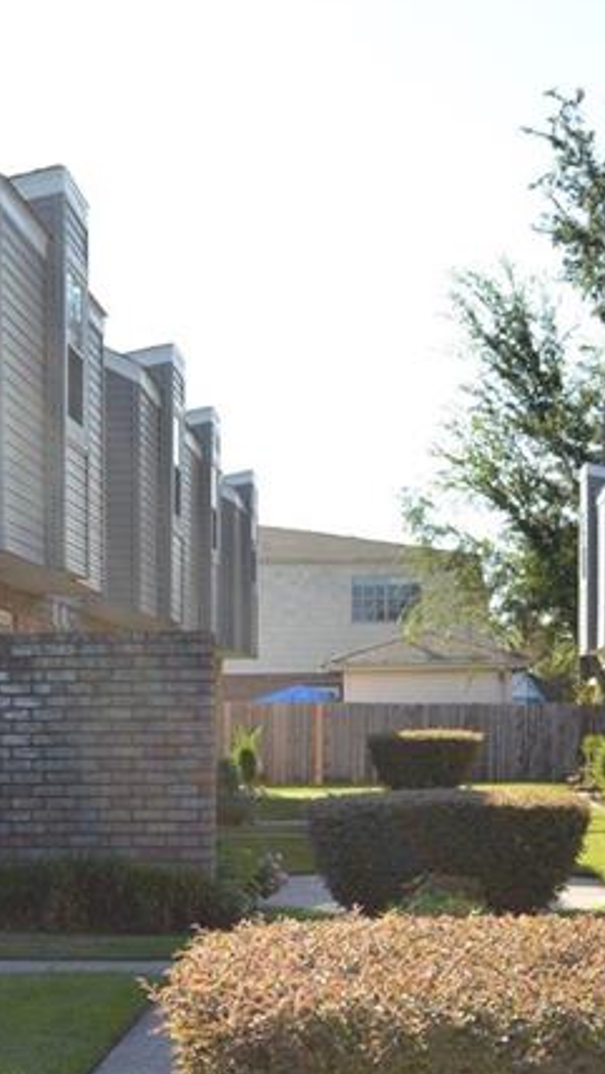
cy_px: 886
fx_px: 1767
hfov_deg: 19.4
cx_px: 228
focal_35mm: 62
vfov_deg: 32.7
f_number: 5.6
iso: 100
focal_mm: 22
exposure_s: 1/200
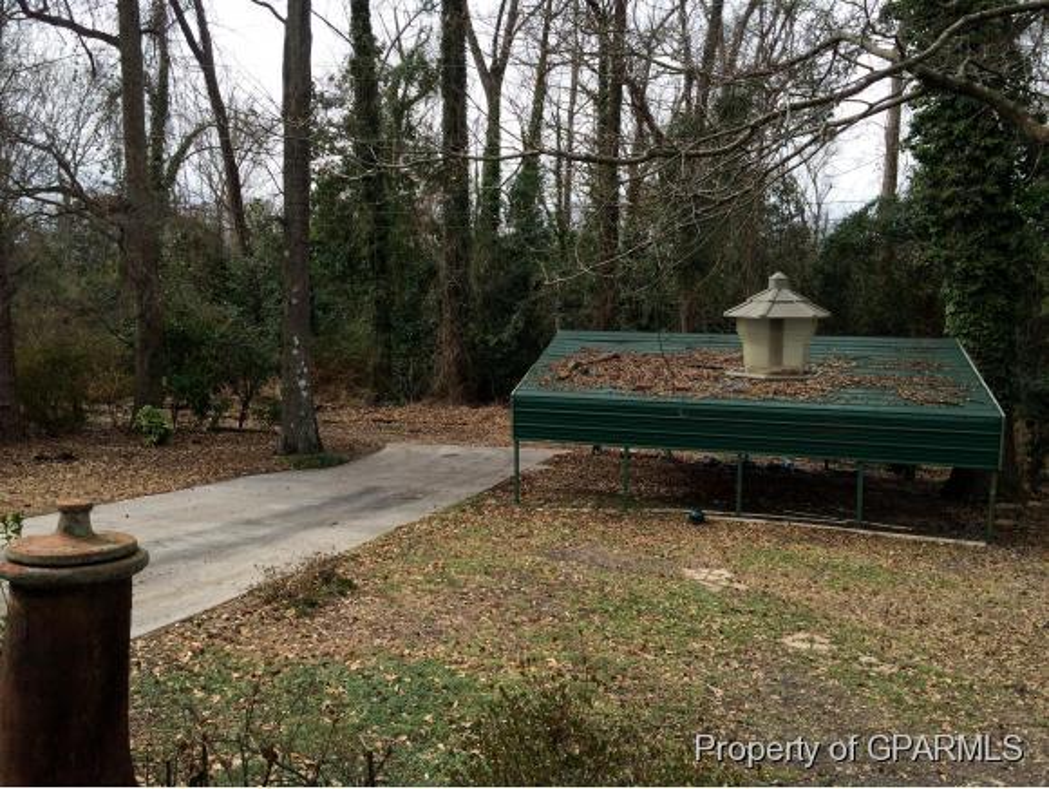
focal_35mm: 29
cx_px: 524
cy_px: 394
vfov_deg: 48.3
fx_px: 880
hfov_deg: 61.6
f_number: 2.2
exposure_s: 1/892
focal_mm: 4.15
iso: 32
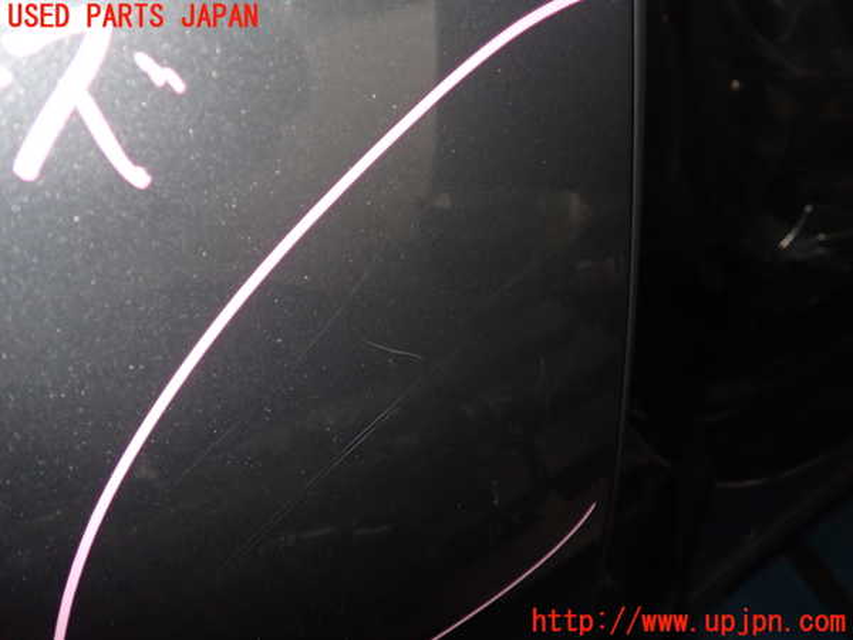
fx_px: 739
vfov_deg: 46.8
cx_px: 426
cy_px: 320
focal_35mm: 30
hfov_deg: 60.0
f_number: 6.3
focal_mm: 5.4
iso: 400
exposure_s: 1/30
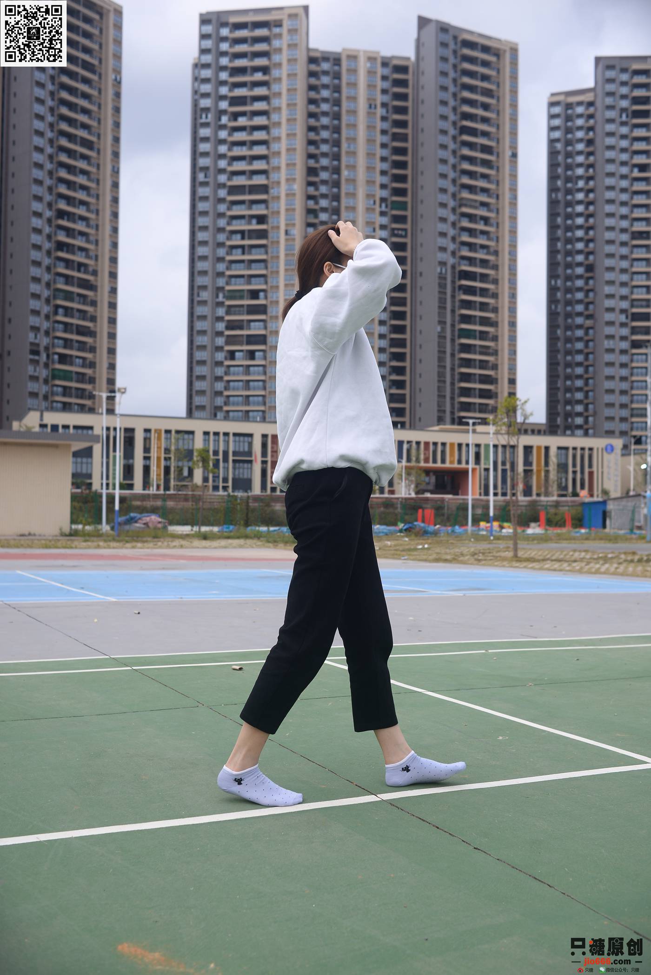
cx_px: 326
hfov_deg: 37.9
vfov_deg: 54.4
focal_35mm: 35
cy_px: 488
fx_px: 948
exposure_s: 1/500
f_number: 5.6
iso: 125
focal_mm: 35
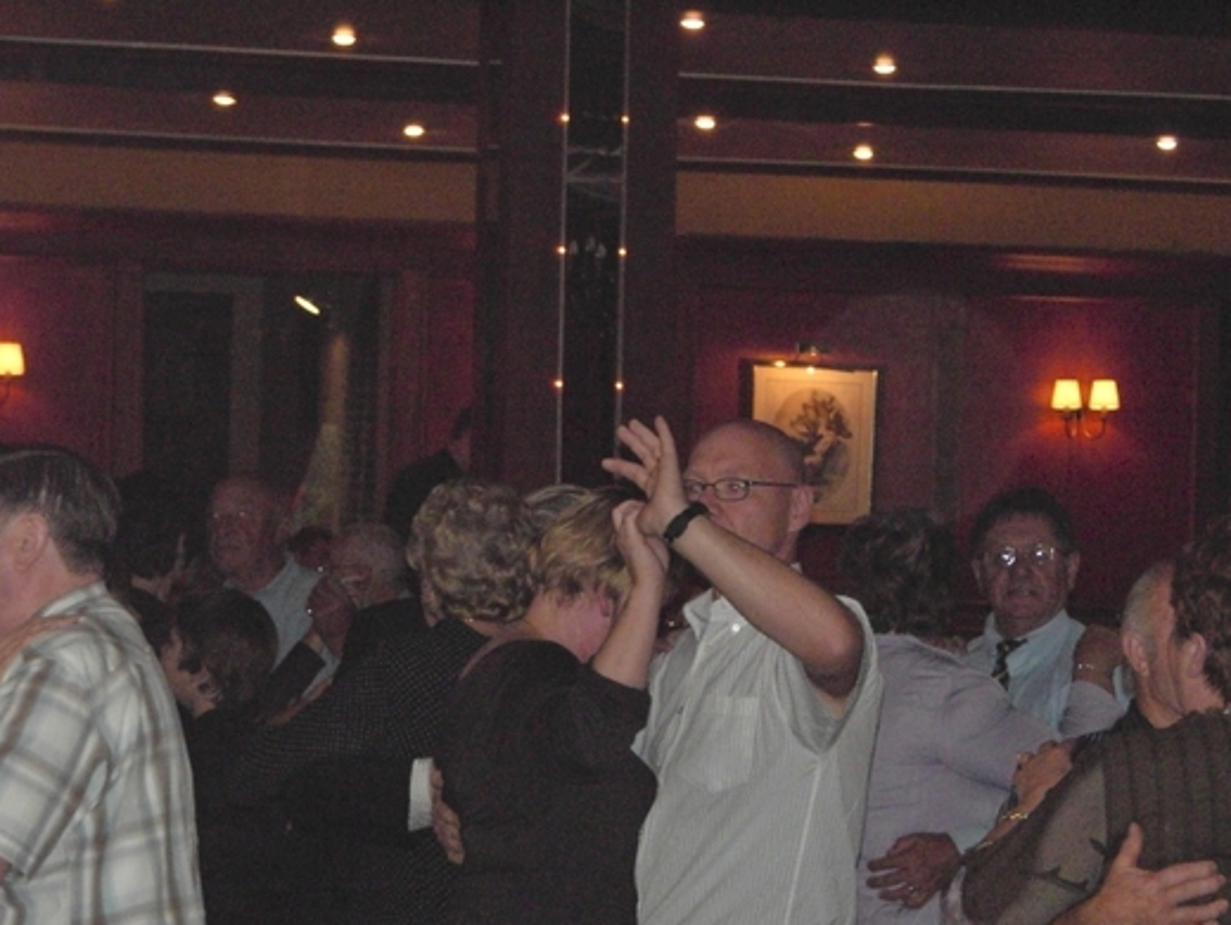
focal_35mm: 149
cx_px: 681
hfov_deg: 13.2
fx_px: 5302
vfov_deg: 10.0
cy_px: 527
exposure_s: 1/130
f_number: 3.1
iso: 400
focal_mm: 19.8
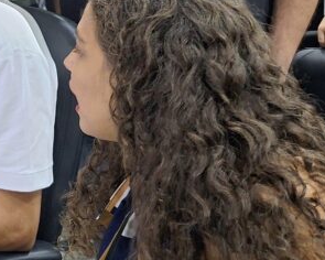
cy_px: -4
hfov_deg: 21.6
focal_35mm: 78
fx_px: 750
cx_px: -120
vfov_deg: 19.1
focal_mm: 5.54
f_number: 1.8
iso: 200
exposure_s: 1/30
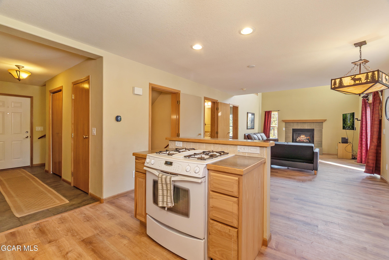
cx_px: 194
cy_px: 130
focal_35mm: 15
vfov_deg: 77.4
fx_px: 162
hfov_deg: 100.4
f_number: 10
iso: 100
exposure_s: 1/25
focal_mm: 10
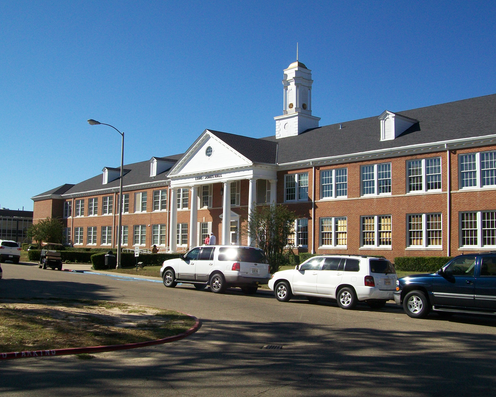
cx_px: 253
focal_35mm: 38
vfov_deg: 39.2
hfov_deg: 47.9
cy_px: 198
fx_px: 558
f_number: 4.8
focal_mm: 6
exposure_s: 1/500
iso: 64
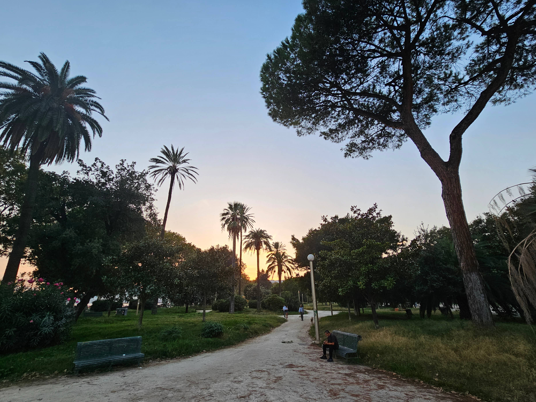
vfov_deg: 85.7
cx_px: 265
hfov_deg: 102.1
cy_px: 199
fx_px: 217
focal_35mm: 14
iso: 64
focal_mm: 2.2
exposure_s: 1/120
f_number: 2.2
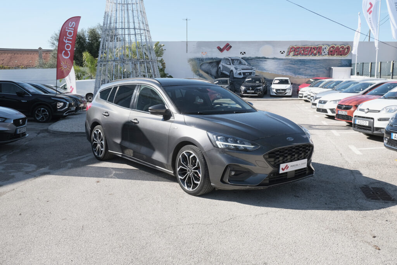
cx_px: 198
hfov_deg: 57.2
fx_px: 364
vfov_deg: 40.0
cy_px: 132
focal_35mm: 33
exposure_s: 1/160
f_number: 9
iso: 160
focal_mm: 22.1
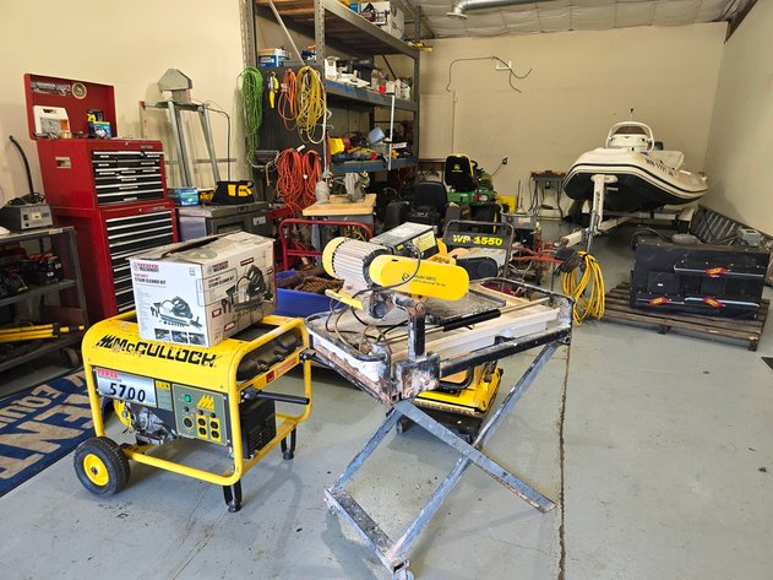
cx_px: 386
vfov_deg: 58.9
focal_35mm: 23
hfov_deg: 73.9
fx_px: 514
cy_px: 290
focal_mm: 6.3
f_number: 1.7
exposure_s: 1/120
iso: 200
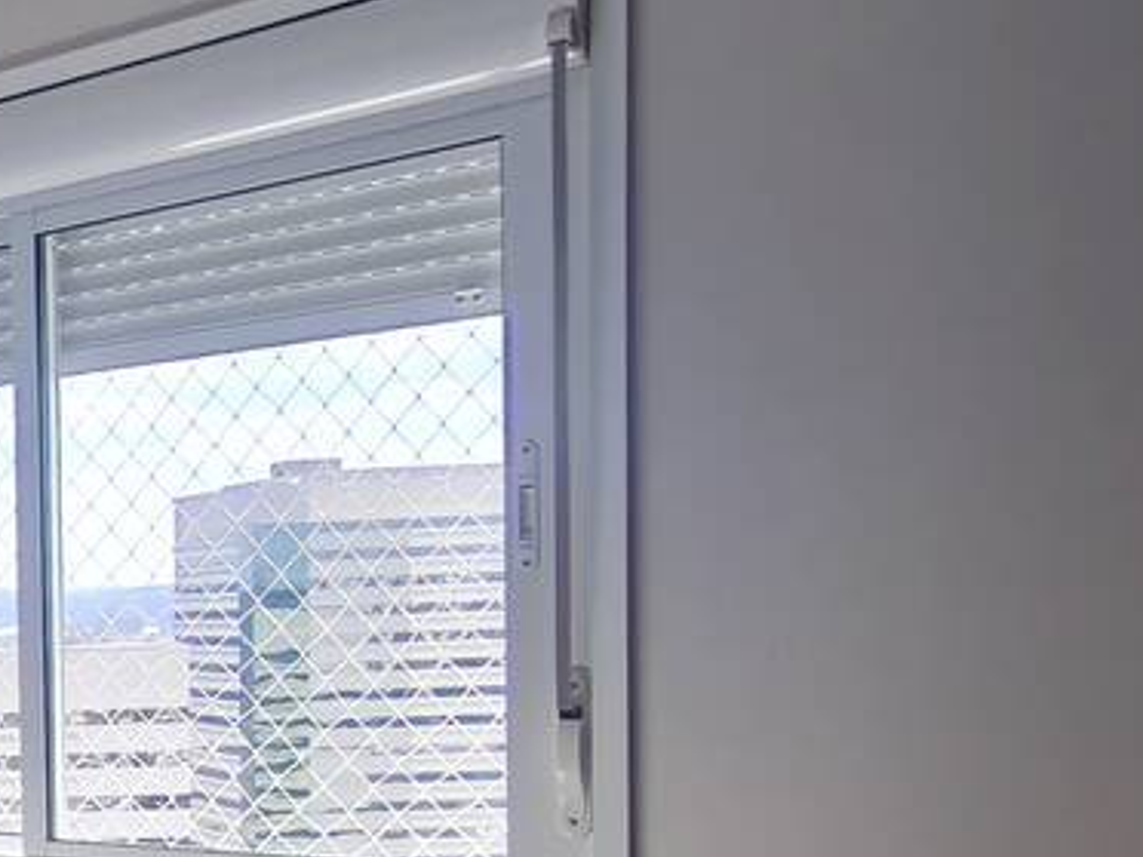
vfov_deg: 24.7
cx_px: -734
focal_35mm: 58
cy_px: 722
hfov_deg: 23.5
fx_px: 1915
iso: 64
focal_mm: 1.91
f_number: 2.2
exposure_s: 1/120
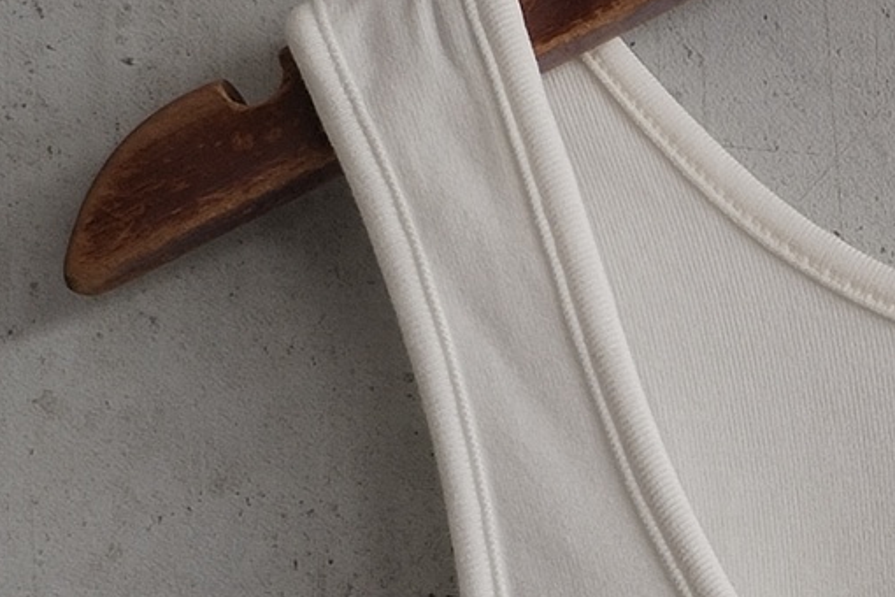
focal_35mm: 142
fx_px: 3530
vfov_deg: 9.5
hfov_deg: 13.7
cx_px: 1288
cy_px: 808
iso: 100
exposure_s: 1/114
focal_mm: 4.75
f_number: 1.8
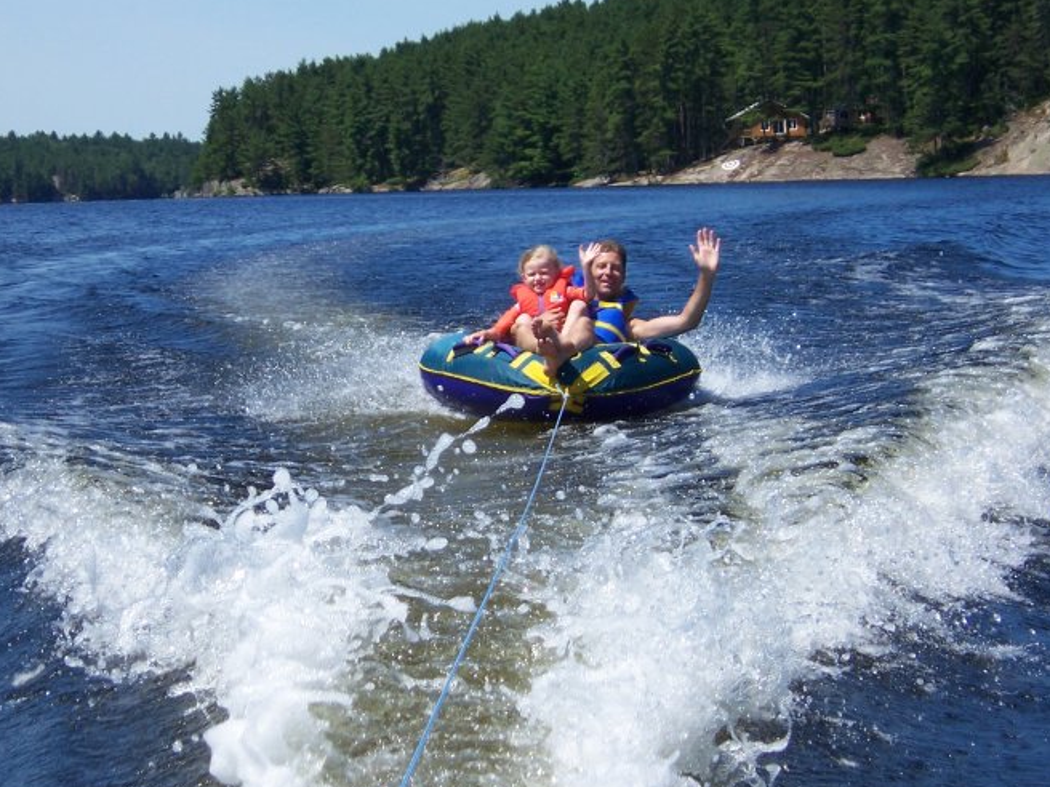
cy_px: 417
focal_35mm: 122
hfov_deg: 16.1
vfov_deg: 12.1
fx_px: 3701
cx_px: 455
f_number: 4.9
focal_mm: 16.6
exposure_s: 1/750
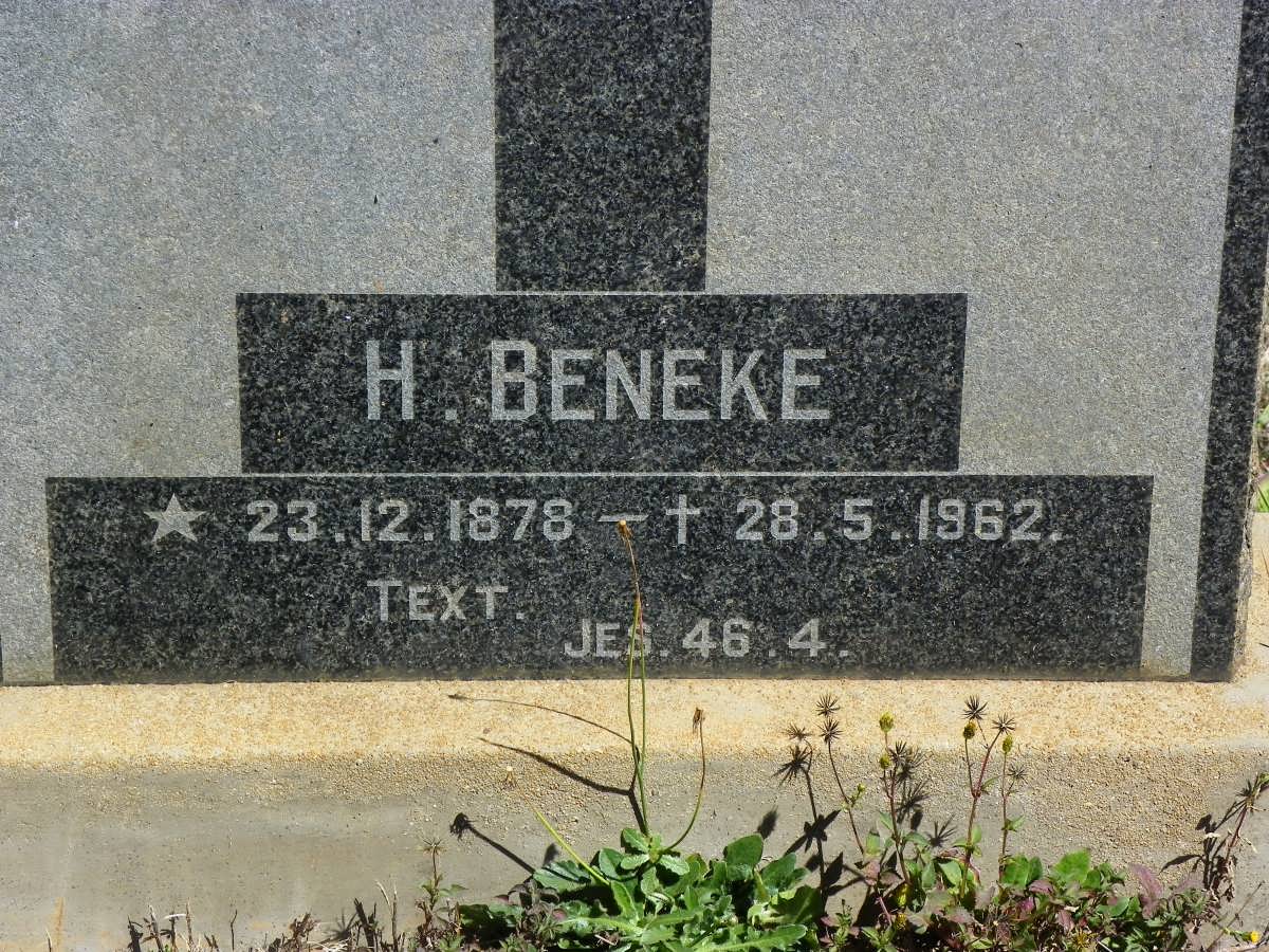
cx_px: 634
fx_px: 4509
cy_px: 476
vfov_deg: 12.0
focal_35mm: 123
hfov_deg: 16.0
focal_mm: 21.9
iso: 64
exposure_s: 1/320
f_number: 4.5
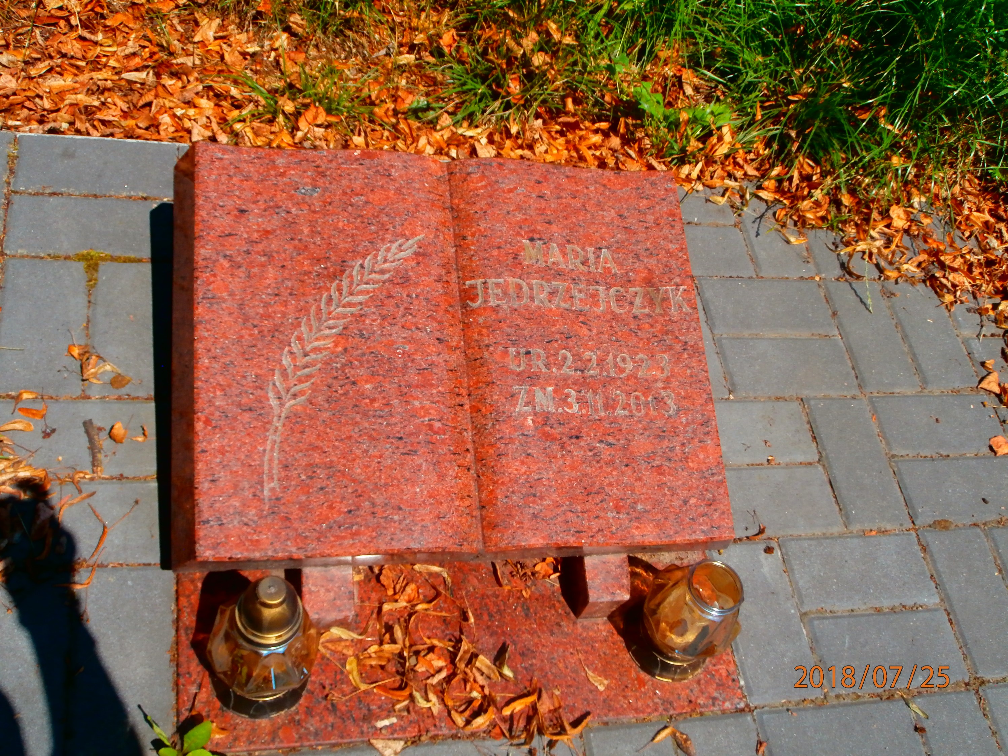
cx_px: 504
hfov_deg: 49.0
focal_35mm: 38
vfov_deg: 37.7
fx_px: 1106
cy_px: 378
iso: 100
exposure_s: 1/800
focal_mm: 6.67
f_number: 3.9
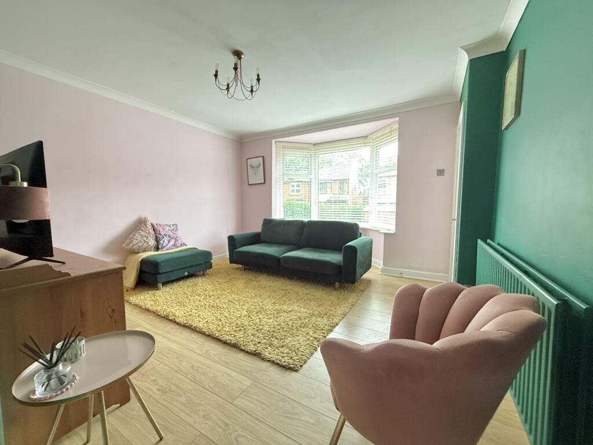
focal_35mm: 14
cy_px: 222
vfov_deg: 85.7
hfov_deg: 102.1
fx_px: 240
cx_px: 296
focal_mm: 2.22
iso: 640
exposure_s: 1/60
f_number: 2.2
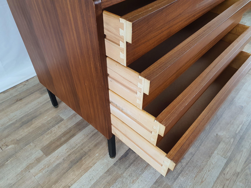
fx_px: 189
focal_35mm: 26
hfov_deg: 67.3
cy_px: 94
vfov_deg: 53.1
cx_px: 126
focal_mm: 4.3
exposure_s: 1/50
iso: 250
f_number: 2.4
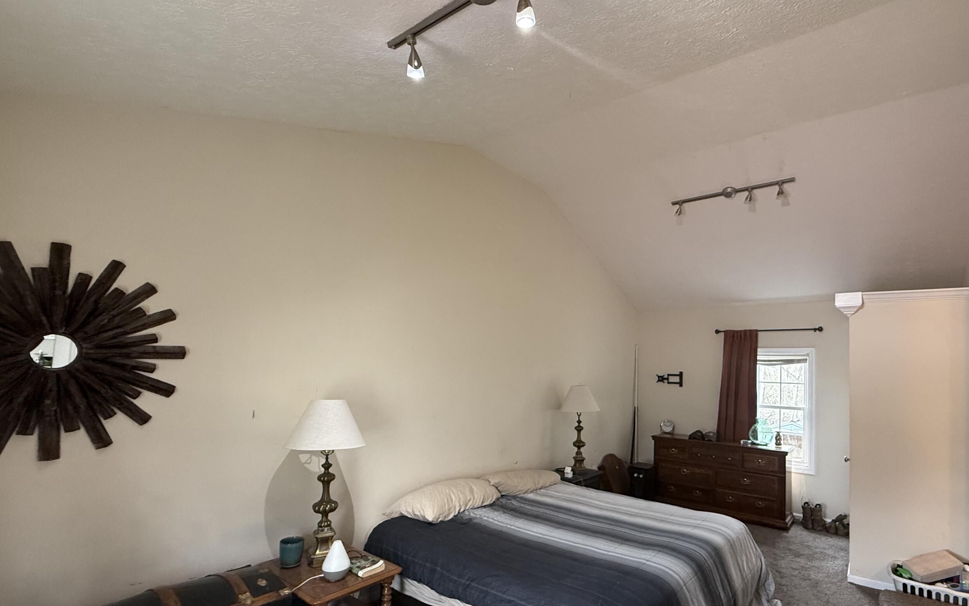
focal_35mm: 18
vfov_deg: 64.7
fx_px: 475
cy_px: 348
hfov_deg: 90.6
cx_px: 550
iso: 500
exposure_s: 1/120
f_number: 2.2
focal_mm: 2.22
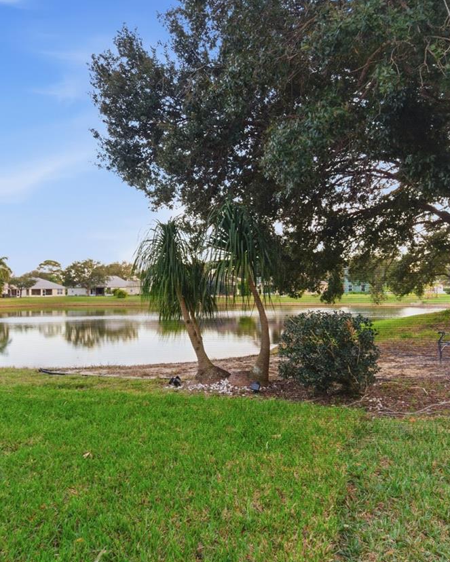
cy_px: 284
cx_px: 217
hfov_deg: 50.0
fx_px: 483
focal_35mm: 29
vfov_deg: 60.4
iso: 250
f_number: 9
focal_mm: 16
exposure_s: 1/40
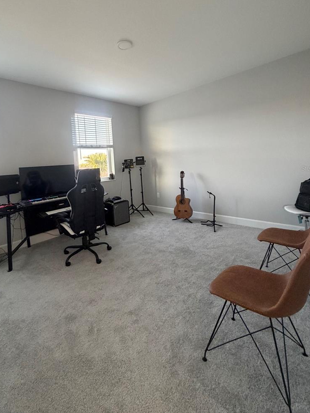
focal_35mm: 17
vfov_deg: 90.0
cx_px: 143
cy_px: 168
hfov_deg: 74.6
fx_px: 203
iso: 400
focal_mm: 2.22
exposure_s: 1/60
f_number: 2.2
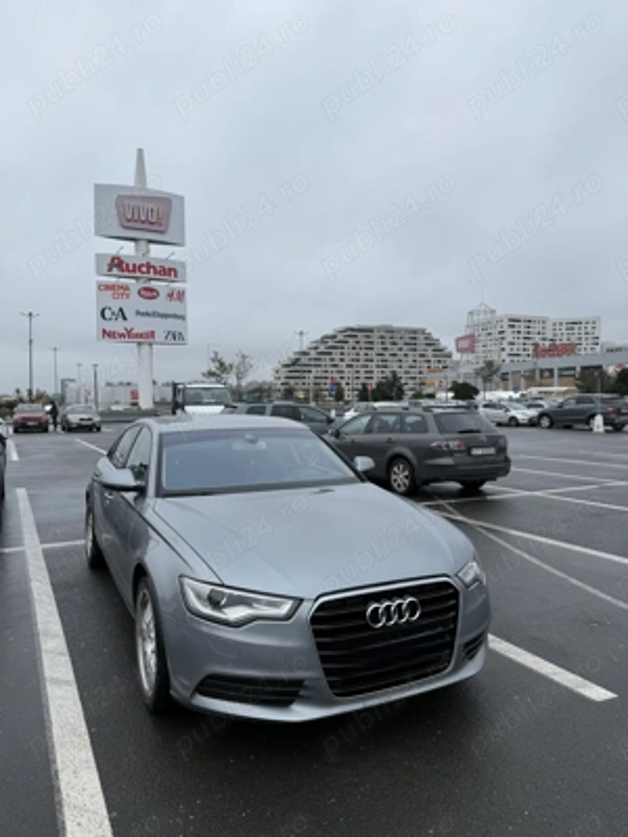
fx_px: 581
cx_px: 314
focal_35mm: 24
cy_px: 418
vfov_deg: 71.6
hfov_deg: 56.8
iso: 80
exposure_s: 1/1464
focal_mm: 6.76
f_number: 1.78
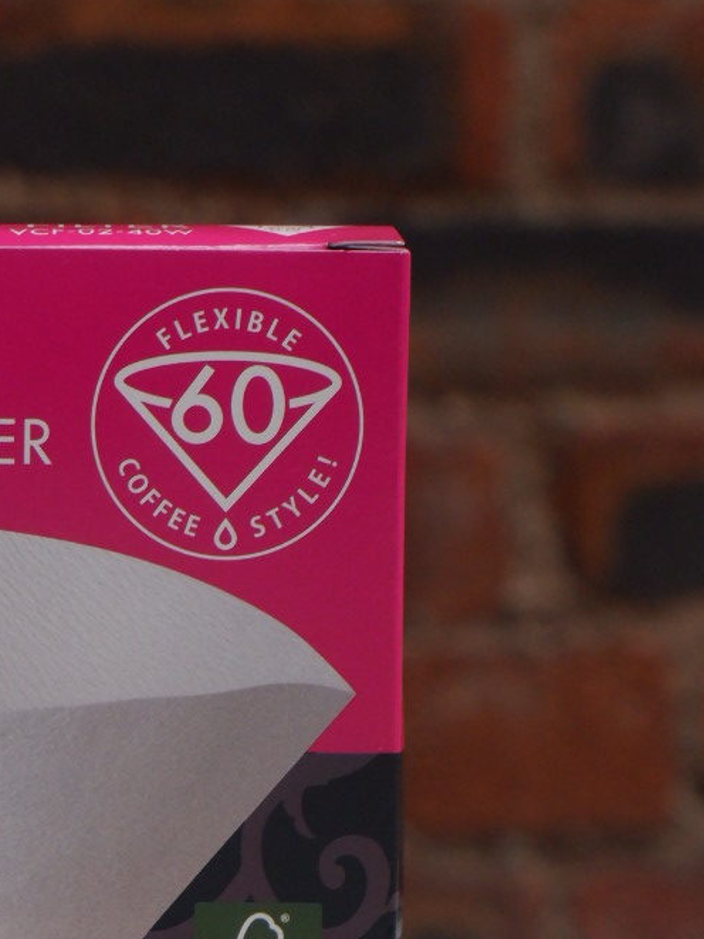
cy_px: 757
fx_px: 4554
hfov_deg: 8.8
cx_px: -41
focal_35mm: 168
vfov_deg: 11.7
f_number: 5.6
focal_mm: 43.2
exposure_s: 1/60
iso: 1250
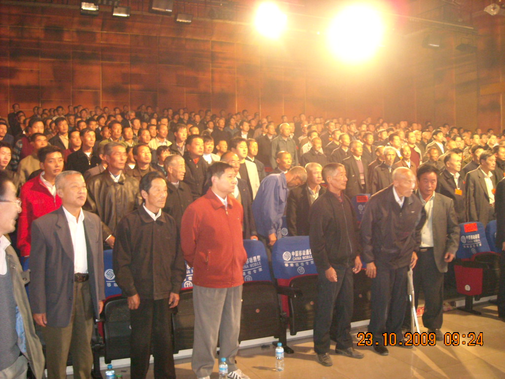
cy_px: 190
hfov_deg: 52.6
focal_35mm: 35
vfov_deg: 40.7
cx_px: 252
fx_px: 511
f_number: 2.8
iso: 475
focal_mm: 5.7
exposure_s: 1/8
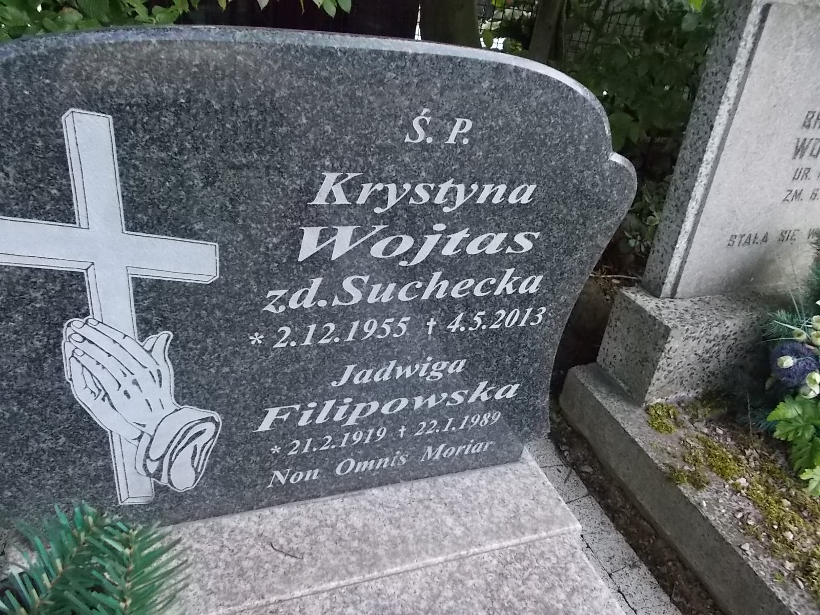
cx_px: 410
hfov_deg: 67.3
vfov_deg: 53.1
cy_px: 308
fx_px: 616
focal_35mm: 26
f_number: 3.2
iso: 400
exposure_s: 1/400
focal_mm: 4.6
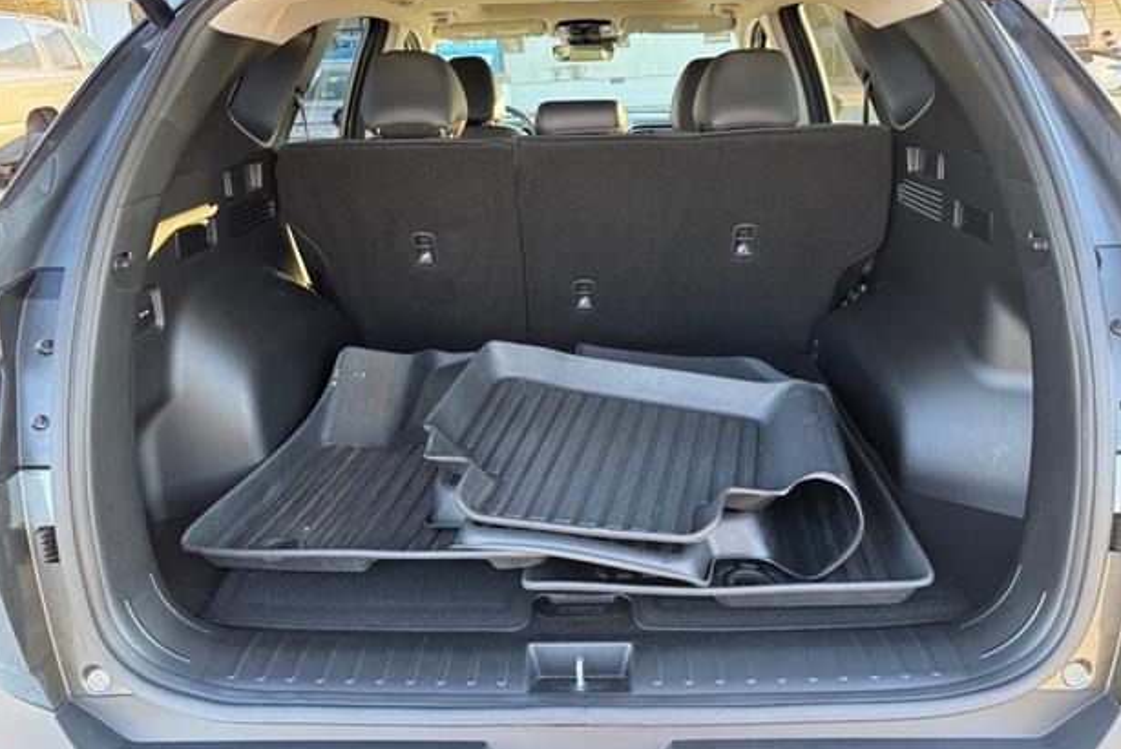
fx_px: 810
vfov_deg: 49.5
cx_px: 570
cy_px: 325
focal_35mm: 26
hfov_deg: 69.4
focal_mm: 6.76
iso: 200
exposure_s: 1/121
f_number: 1.78
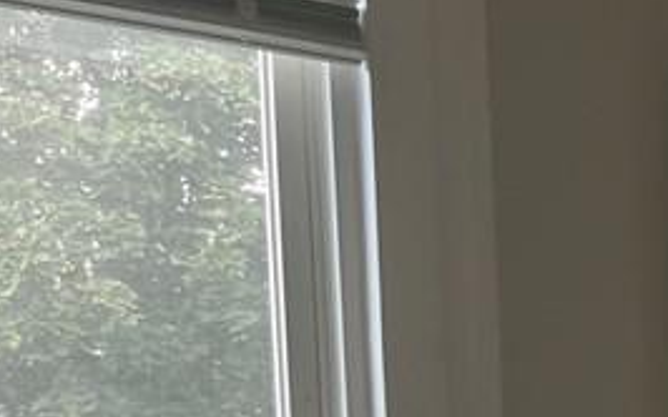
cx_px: 1226
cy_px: 744
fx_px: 1929
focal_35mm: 106
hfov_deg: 16.3
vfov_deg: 11.5
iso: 125
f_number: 1.6
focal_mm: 5.1
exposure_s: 1/104
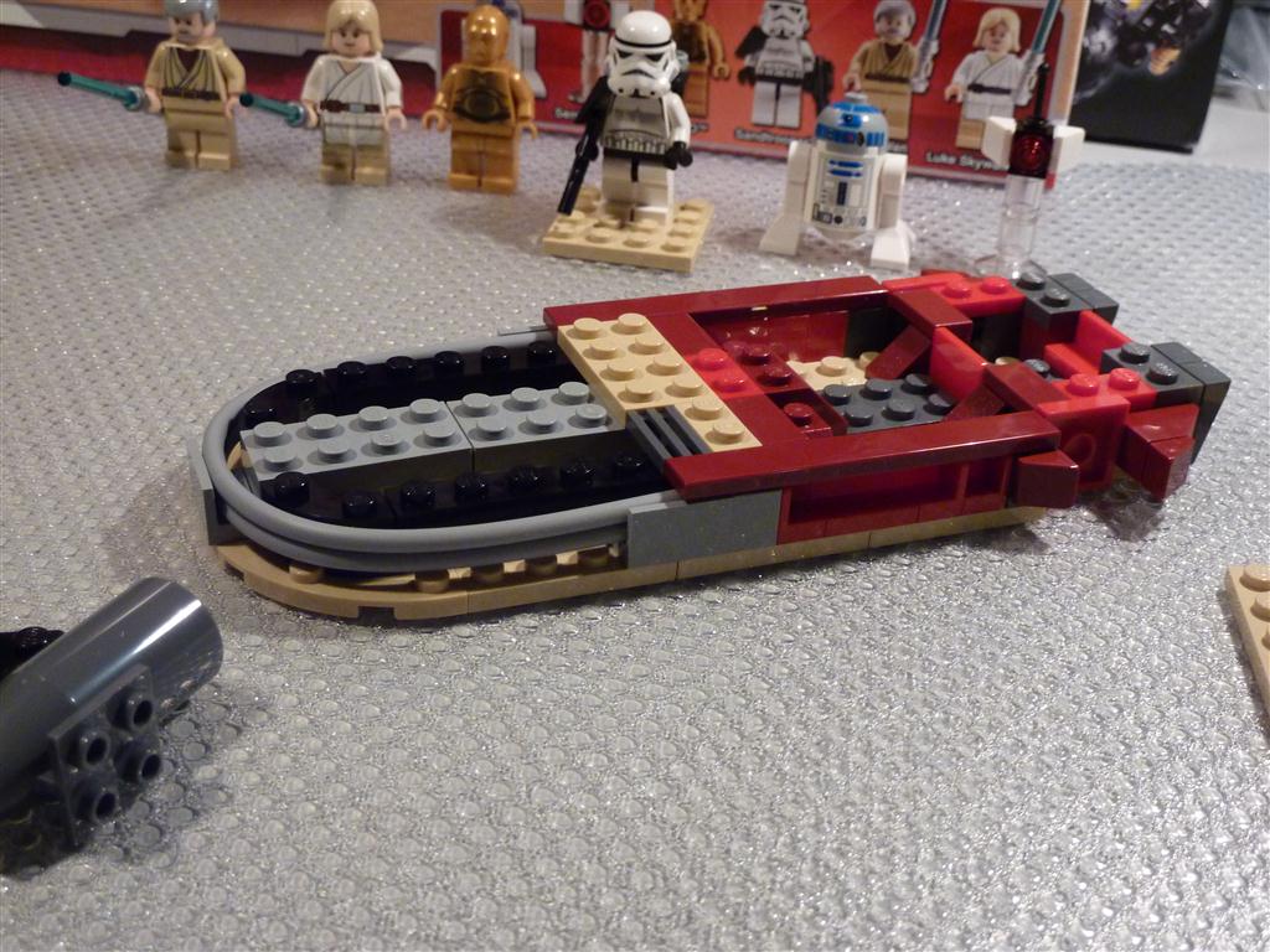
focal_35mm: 45
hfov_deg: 42.1
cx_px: 635
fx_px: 1651
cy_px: 476
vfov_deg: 32.2
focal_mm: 7.3
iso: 400
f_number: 3.7
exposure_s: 1/30
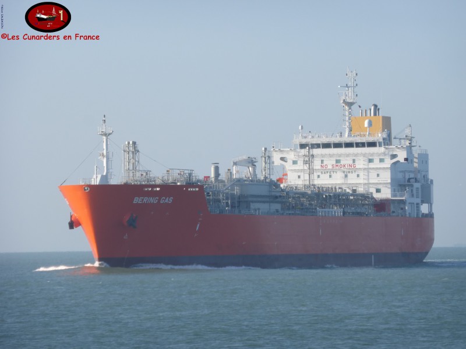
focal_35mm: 289
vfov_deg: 5.1
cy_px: 174
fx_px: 3891
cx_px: 233
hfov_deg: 6.9
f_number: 5.9
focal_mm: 51.5
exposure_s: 1/500
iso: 100
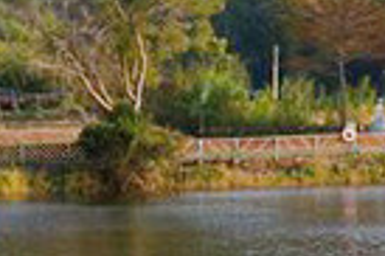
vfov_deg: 7.1
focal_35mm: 193
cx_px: 689
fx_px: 2062
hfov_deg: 10.1
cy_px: 101
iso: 320
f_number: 8
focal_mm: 31
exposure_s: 1/500
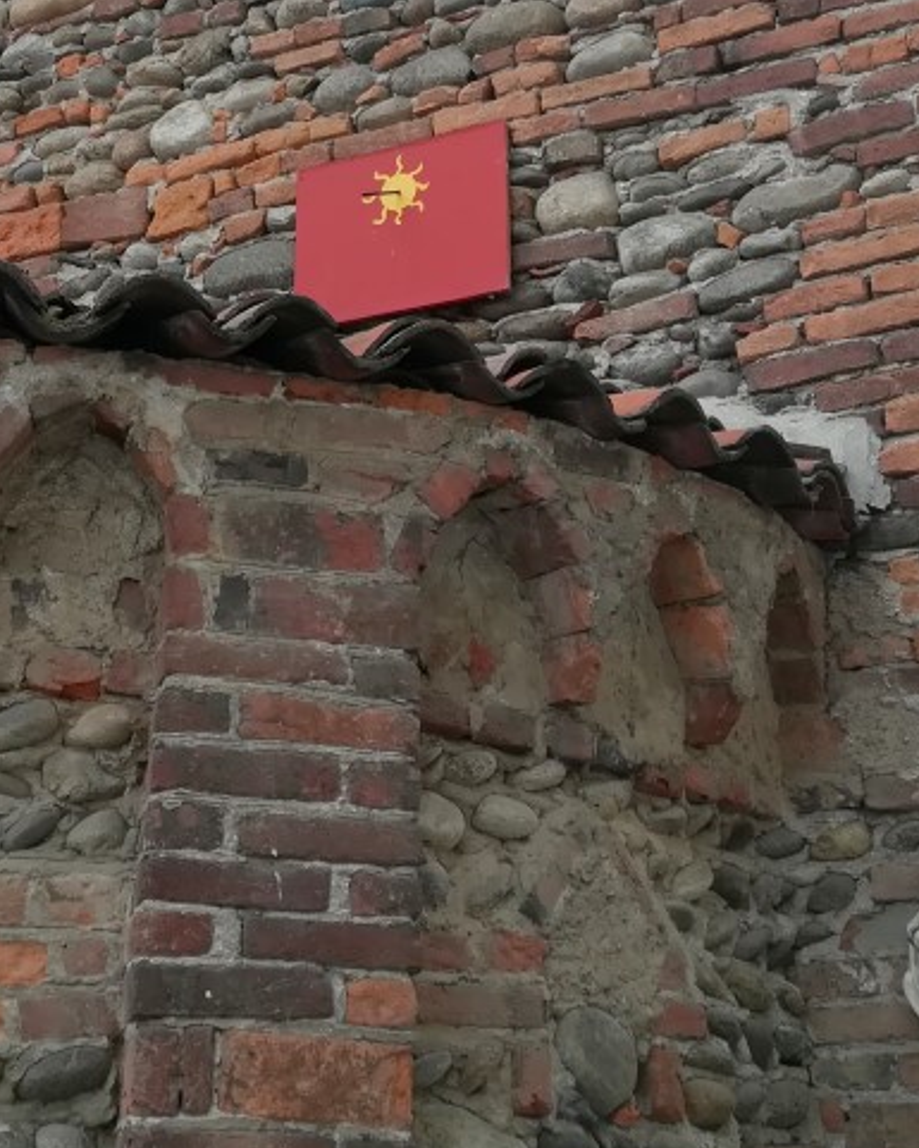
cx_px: 315
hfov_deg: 28.0
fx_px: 1835
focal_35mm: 54
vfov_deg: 34.4
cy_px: 377
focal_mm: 3.83
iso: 50
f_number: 2.2
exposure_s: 1/446
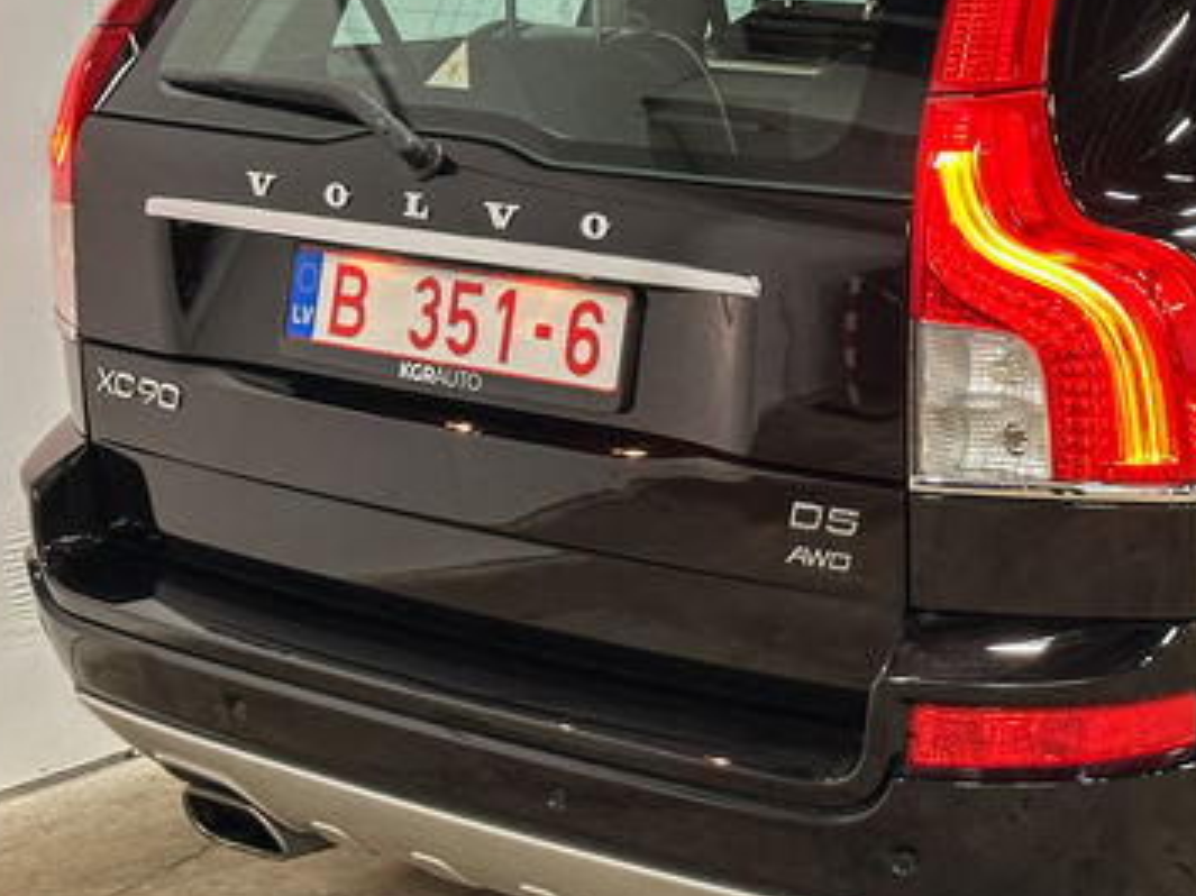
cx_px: 829
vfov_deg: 16.8
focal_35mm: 88
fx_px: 3039
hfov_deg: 22.1
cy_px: 364
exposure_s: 1/33
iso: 320
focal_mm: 6.86
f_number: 1.78
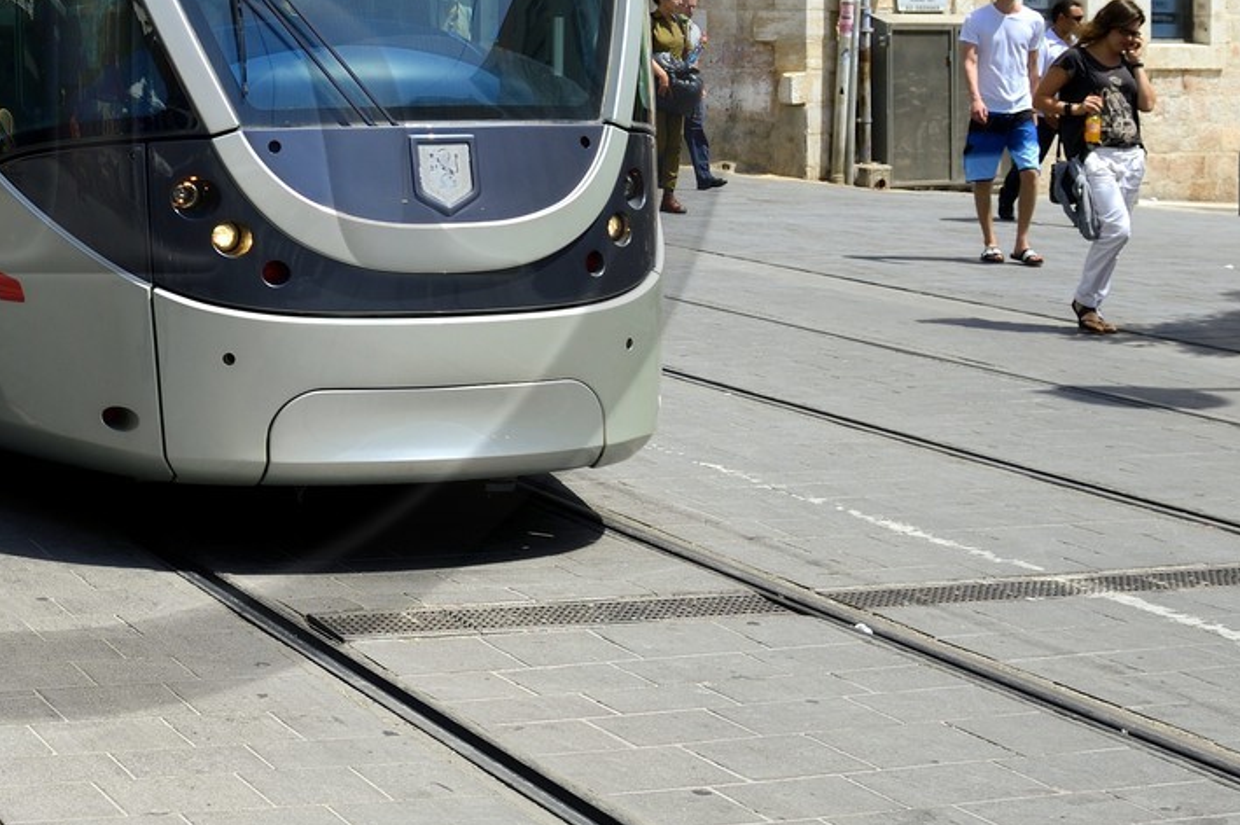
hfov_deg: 27.3
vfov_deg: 18.9
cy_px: -10
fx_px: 2410
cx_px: 14
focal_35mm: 70
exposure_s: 1/400
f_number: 6.3
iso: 100
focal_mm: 31
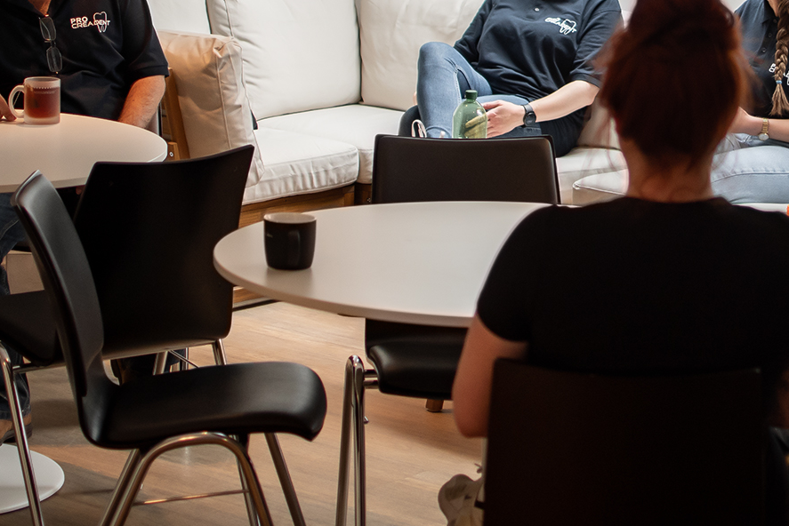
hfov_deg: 16.9
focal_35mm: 120
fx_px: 2631
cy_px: -24
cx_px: 622
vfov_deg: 11.3
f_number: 2
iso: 320
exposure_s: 1/320
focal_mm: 35
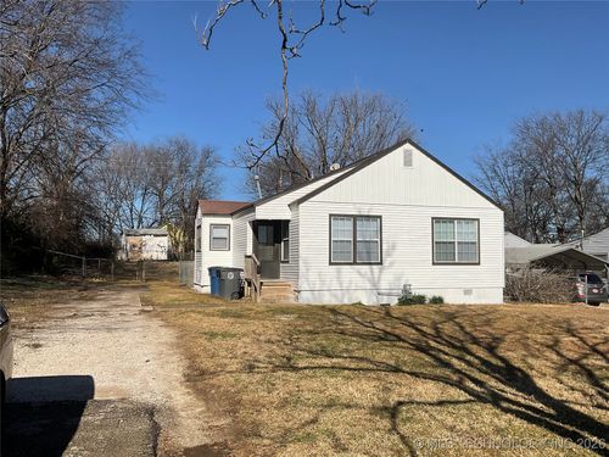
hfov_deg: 61.7
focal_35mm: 29
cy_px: 228
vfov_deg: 48.2
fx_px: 510
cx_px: 304
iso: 16
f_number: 1.8
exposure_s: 1/4405
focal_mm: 3
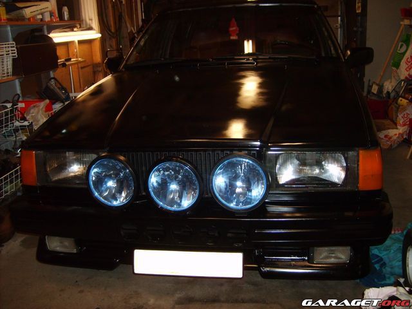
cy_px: 154
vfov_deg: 40.7
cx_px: 206
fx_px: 417
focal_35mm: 35
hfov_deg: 52.6
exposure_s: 1/45
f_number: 2.8
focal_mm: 5.8
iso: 100
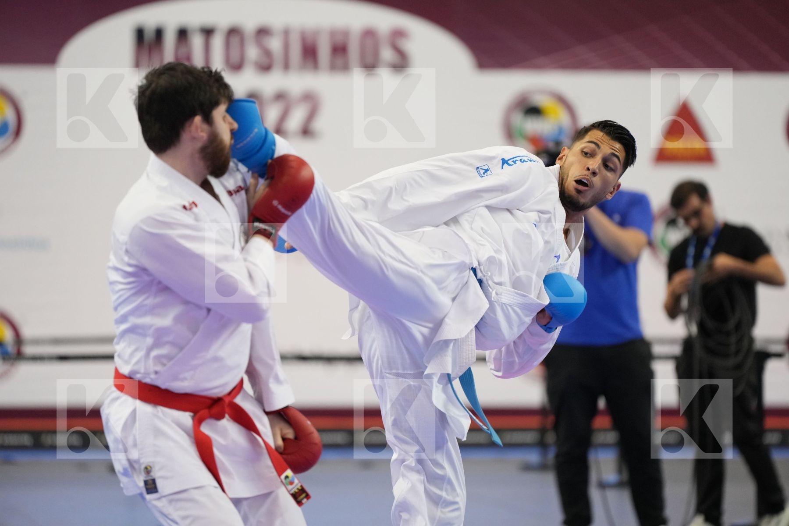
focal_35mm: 200
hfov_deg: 10.3
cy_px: 263
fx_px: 4383
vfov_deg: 6.9
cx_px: 394
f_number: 2.8
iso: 3200
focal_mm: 200
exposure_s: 1/1000
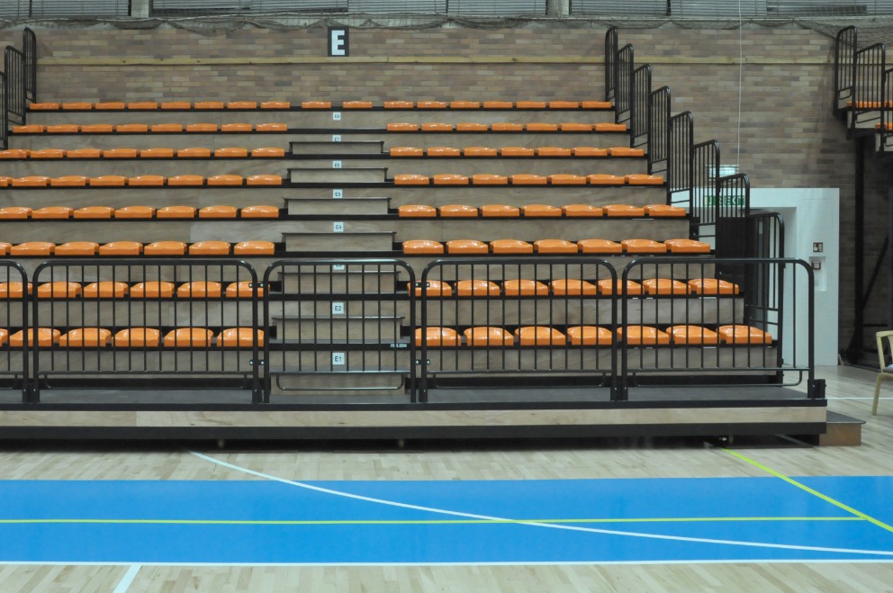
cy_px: 286
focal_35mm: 41
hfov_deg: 47.4
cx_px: 338
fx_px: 1007
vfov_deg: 32.8
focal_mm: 21
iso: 1800
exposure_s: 1/10
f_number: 18
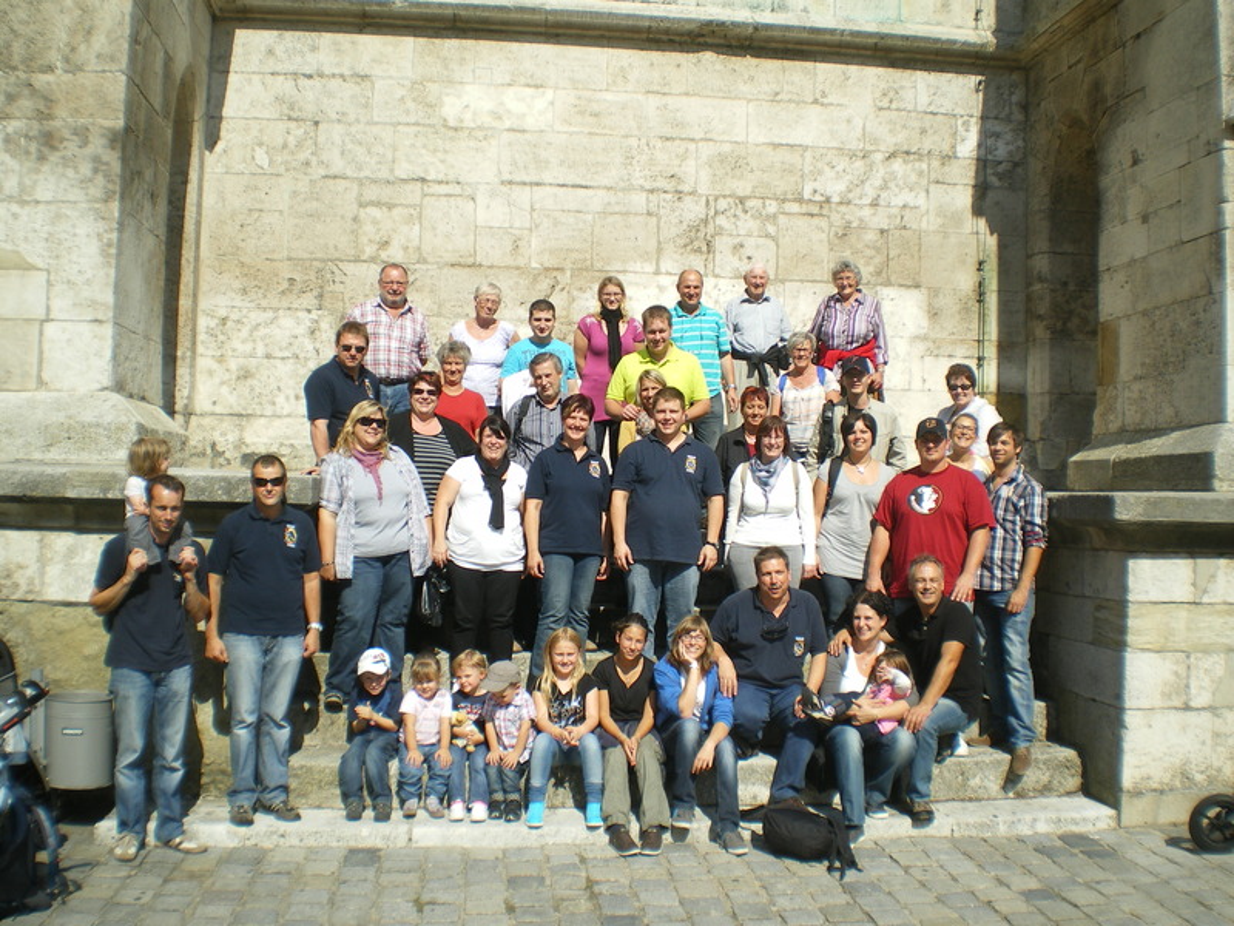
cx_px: 617
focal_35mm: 36
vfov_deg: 39.7
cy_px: 463
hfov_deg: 51.4
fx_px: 1283
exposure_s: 1/400
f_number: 4.6
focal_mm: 6.3
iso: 50
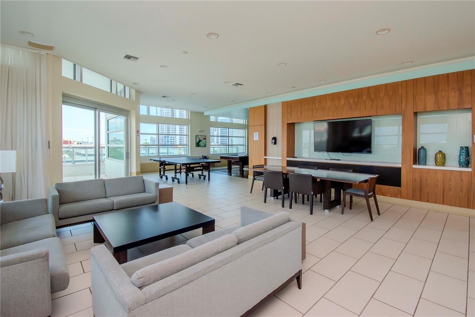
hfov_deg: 100.4
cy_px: 158
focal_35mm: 15
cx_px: 238
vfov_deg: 77.3
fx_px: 198
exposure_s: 1/200
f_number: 11
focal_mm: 10
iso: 640
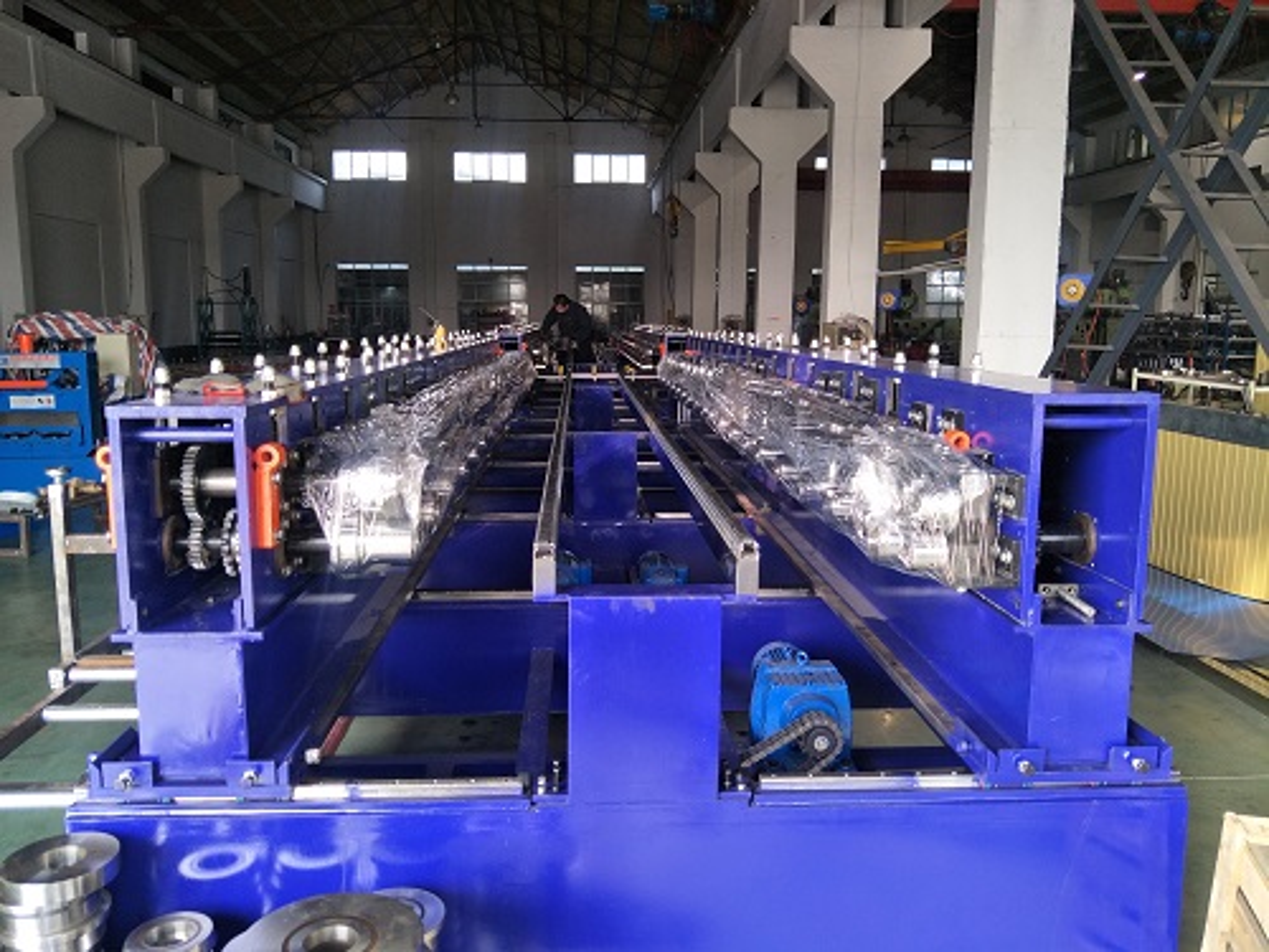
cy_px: 476
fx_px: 880
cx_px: 634
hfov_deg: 71.6
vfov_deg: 56.8
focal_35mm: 24
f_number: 1.7
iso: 129
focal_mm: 4.1
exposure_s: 1/100
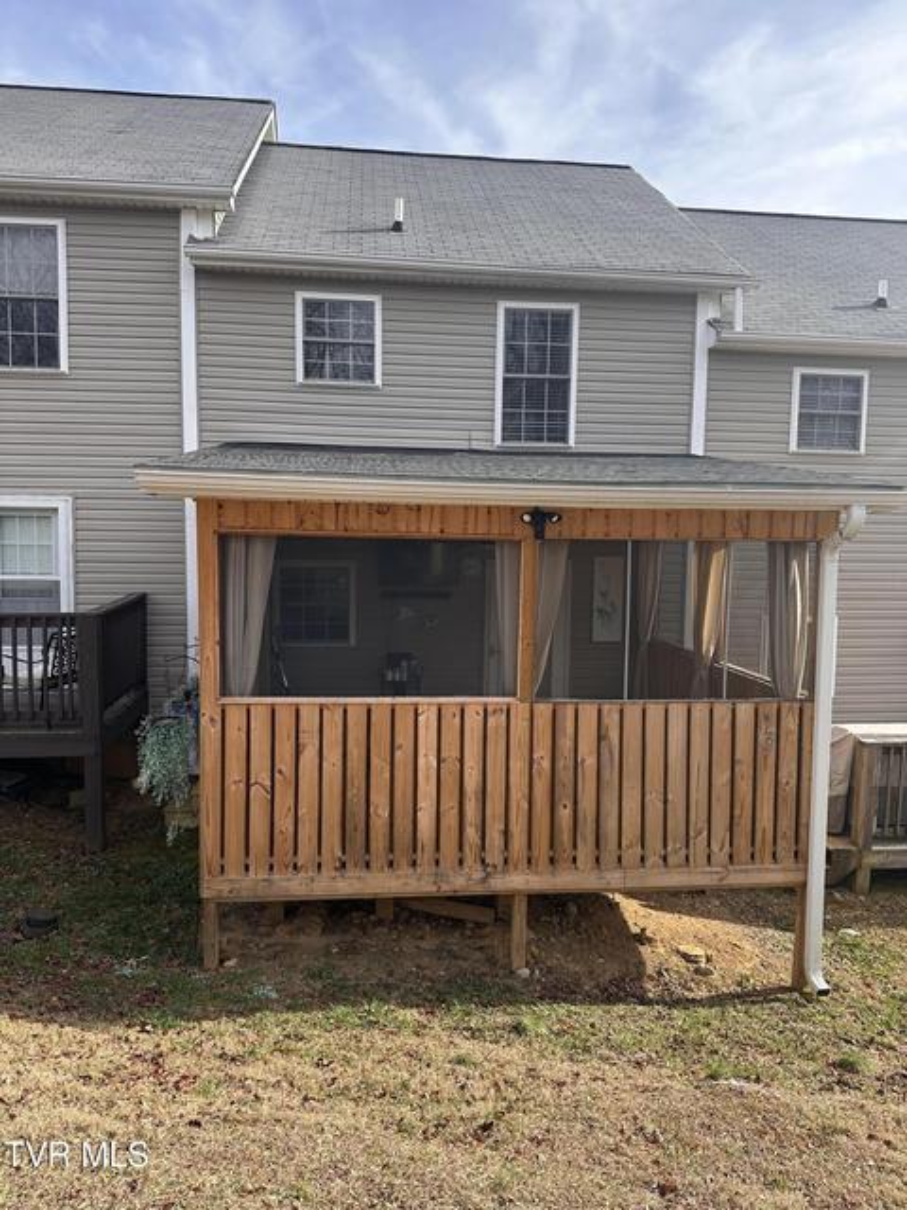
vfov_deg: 71.6
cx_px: 454
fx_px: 838
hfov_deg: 56.8
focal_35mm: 24
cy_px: 605
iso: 80
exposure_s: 1/1393
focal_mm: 6.86
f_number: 1.78
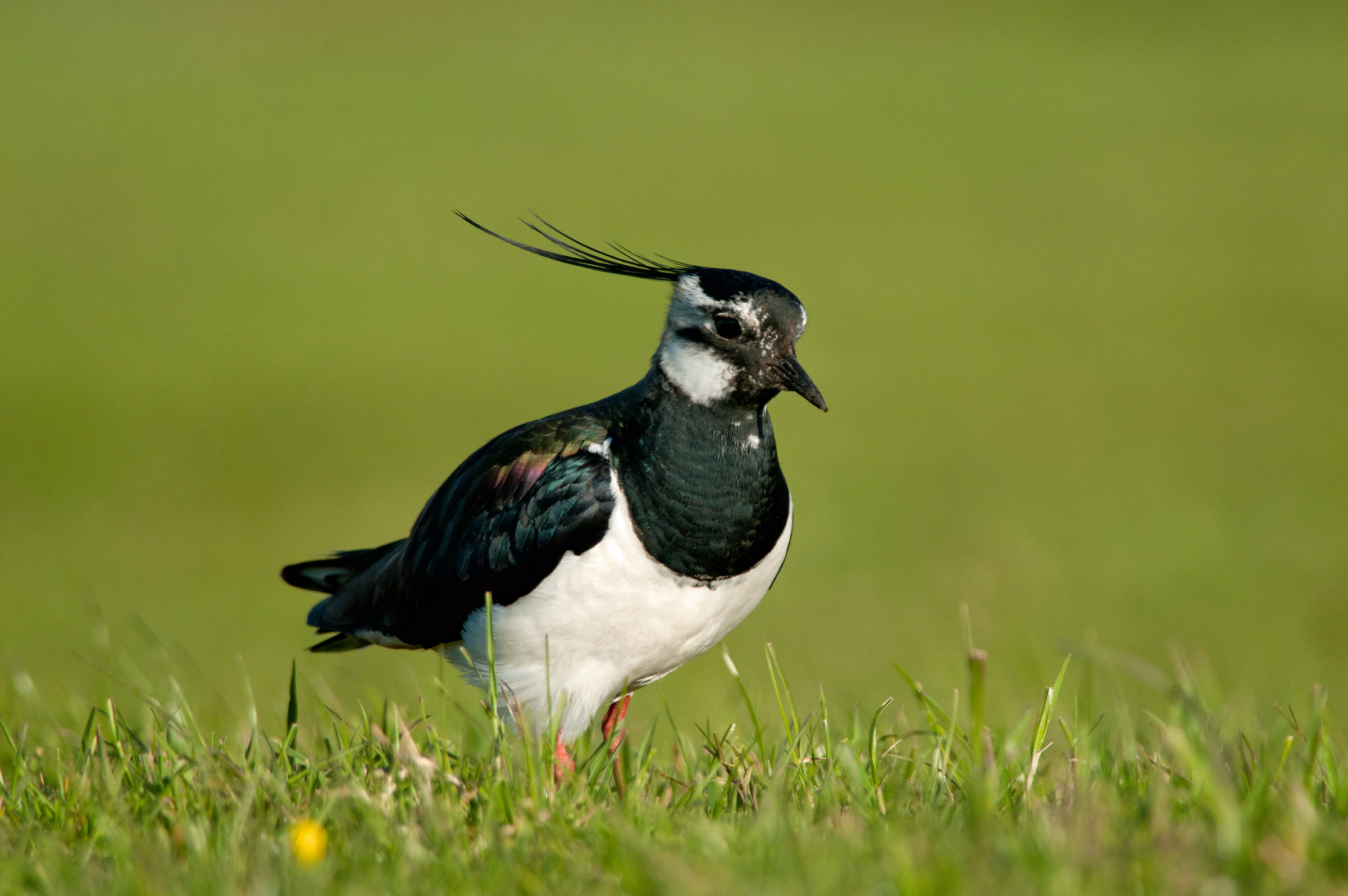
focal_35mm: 750
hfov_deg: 2.8
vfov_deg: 1.8
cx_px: 674
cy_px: 448
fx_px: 28049
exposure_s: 1/1600
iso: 320
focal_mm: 500
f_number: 6.7
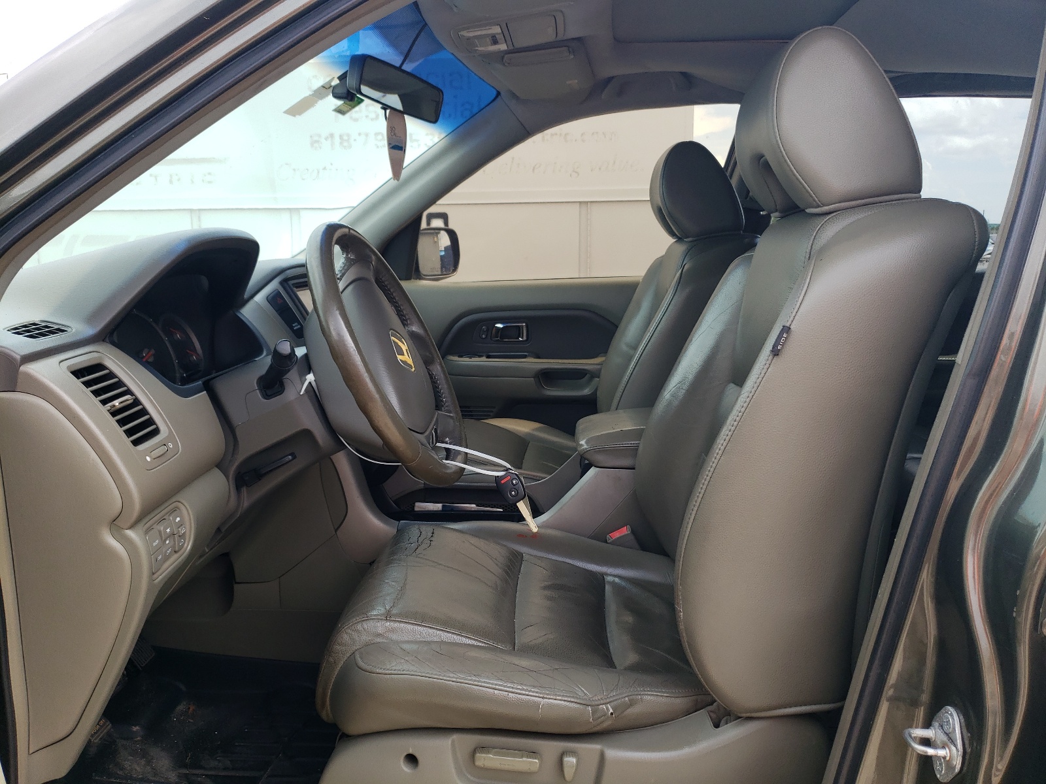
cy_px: 392
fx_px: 786
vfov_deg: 53.1
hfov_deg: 67.3
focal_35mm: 26
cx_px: 523
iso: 50
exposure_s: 1/667
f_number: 1.5
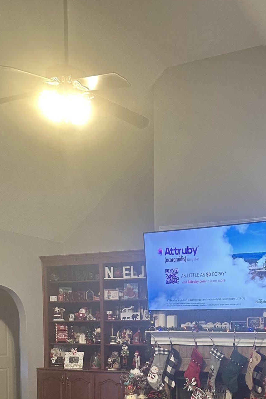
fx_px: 499
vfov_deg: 40.5
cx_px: 207
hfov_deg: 29.3
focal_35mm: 45
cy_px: 356
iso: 500
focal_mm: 6.86
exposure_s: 1/60
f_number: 1.78
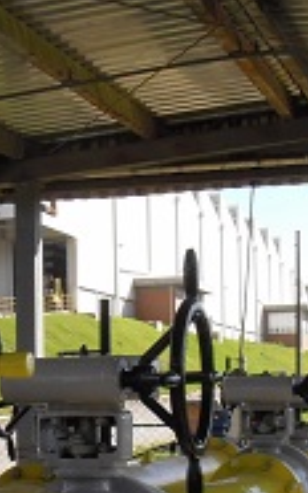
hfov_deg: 14.2
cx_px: 102
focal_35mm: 92
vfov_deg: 22.4
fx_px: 1238
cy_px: 368
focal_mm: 6.7
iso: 100
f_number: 6.6
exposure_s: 1/200
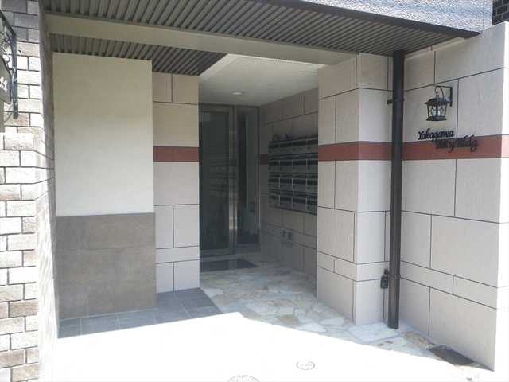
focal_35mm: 28
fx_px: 412
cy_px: 191
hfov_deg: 63.4
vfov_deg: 49.7
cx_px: 254
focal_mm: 5
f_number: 4.2
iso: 80
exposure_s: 1/125
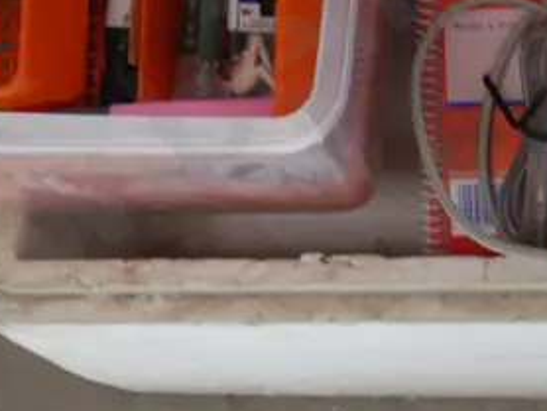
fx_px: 1866
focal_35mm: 118
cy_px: -176
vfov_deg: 12.1
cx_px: 600
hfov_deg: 16.2
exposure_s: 1/60
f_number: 3.6
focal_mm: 16
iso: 1600
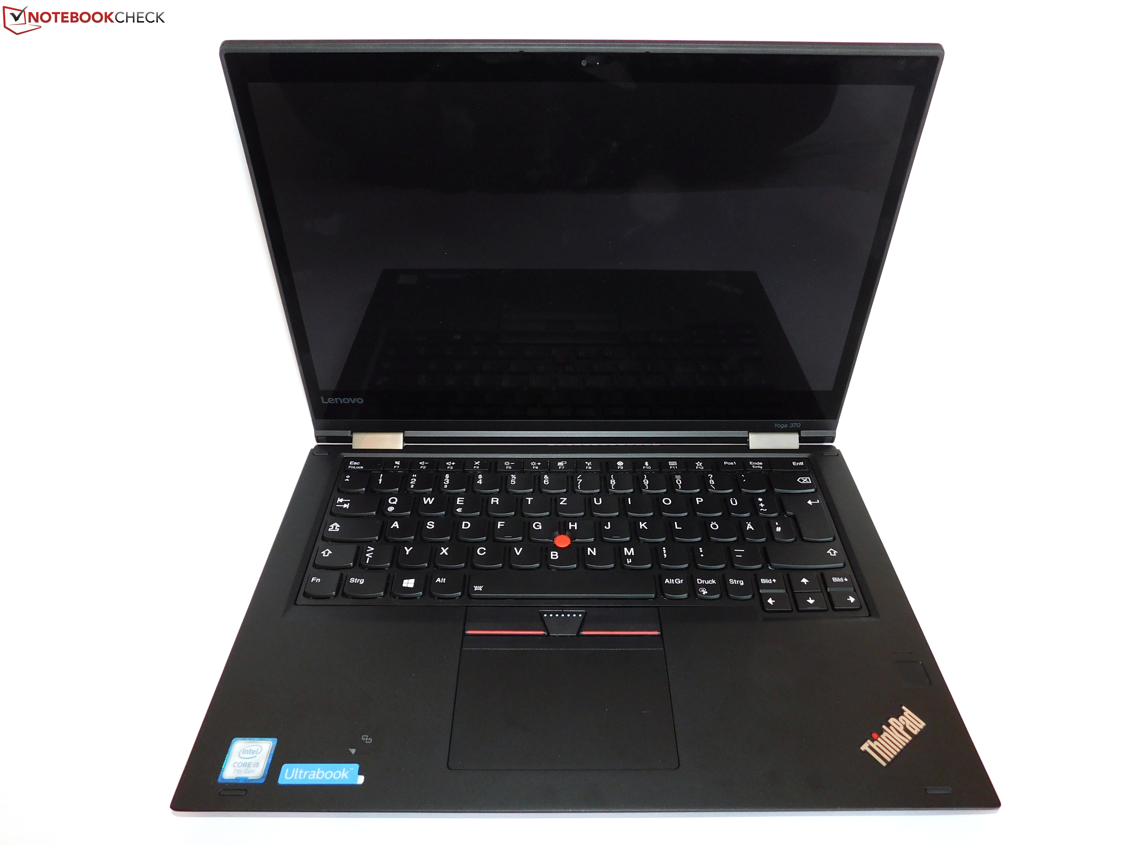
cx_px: 564
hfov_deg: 73.9
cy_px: 422
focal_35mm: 23
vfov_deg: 58.9
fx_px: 749
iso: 200
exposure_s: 1/30
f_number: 3
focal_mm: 4
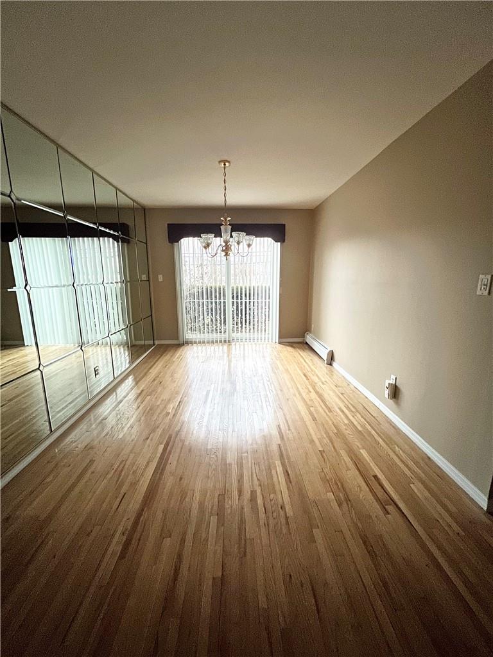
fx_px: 247
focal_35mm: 13
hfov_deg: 89.9
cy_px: 328
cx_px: 246
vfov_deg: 106.2
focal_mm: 1.57
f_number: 1.8
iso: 640
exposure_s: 1/30
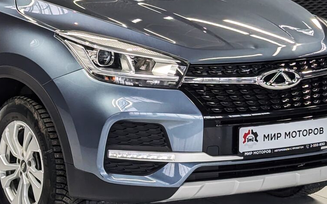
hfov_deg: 15.9
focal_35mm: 129
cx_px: 8
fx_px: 1150
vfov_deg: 10.1
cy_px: 3
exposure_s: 1/164
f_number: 1.85
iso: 41
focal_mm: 6.81
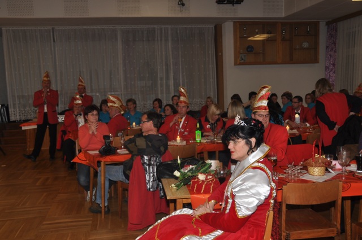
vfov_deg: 36.8
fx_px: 362
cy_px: 120
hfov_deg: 53.2
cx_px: 181
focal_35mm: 36
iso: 200
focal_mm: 24
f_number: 4
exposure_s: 1/60
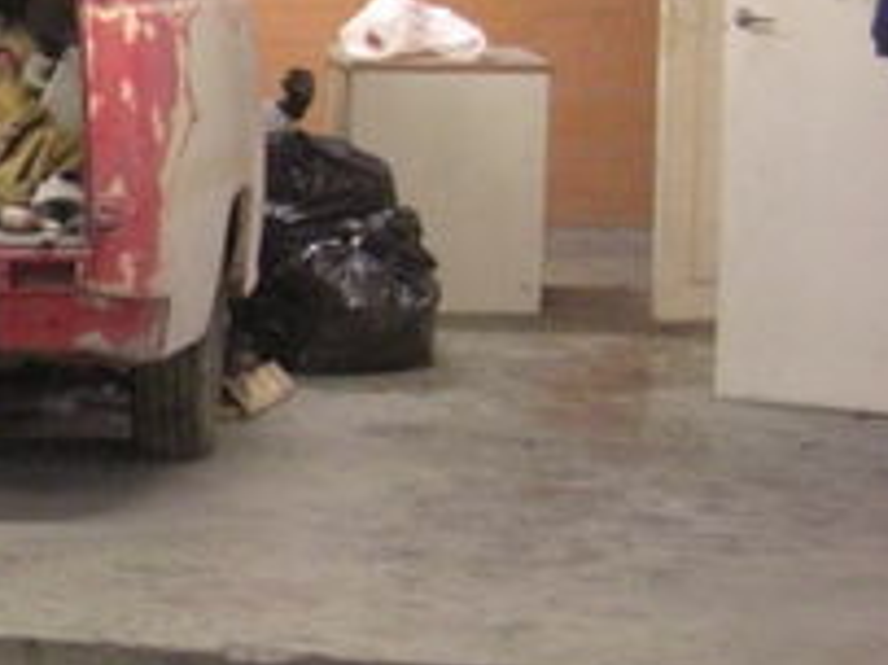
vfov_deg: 12.3
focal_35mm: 120
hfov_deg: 15.3
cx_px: -389
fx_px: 3077
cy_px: 192
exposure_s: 1/50
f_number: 2.8
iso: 800
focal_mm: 7.9
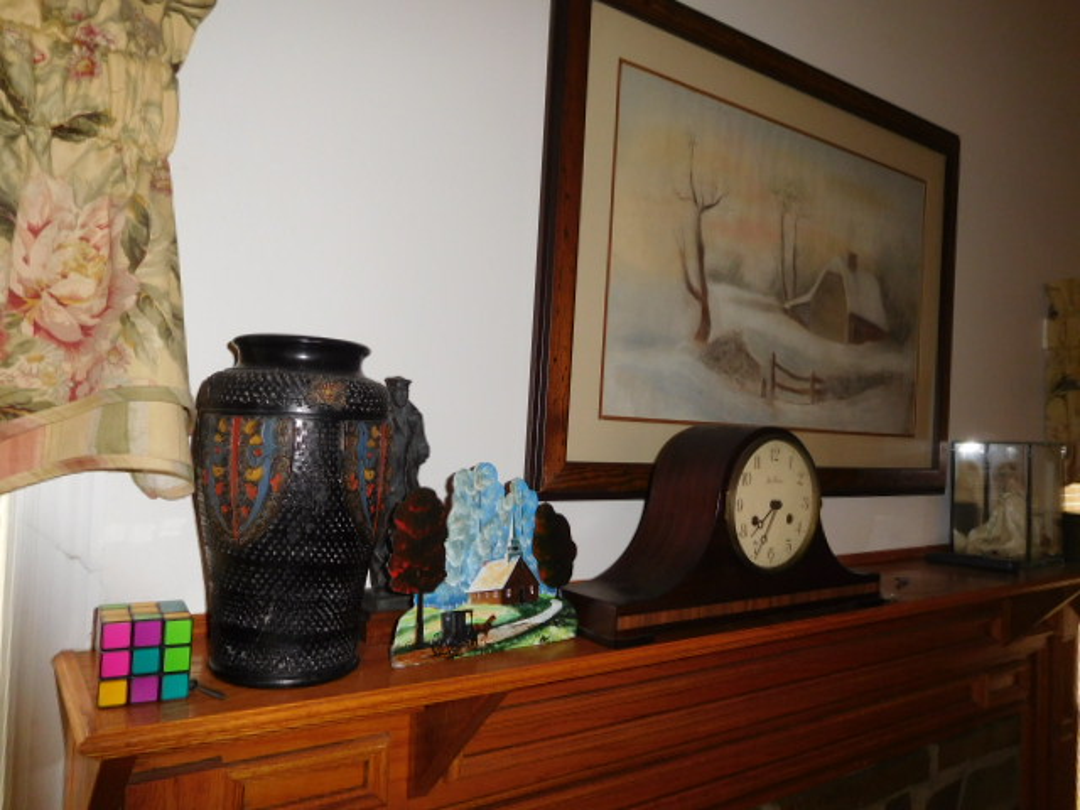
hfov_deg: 69.4
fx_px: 780
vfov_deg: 54.9
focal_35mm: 25
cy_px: 405
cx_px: 540
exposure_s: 1/30
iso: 200
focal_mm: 4.5
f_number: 3.4
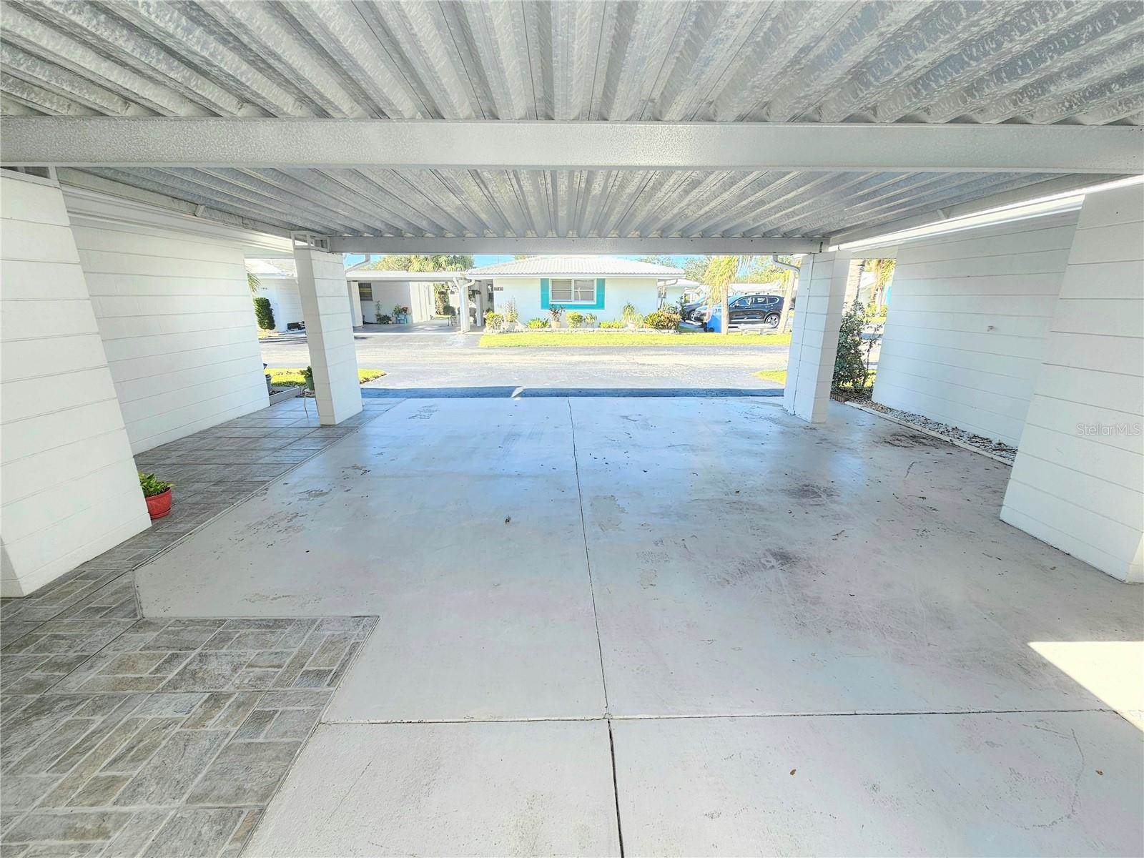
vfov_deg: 89.9
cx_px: 572
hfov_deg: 106.2
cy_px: 429
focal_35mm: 13
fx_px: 430
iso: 50
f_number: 2.2
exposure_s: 1/169
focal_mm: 2.2
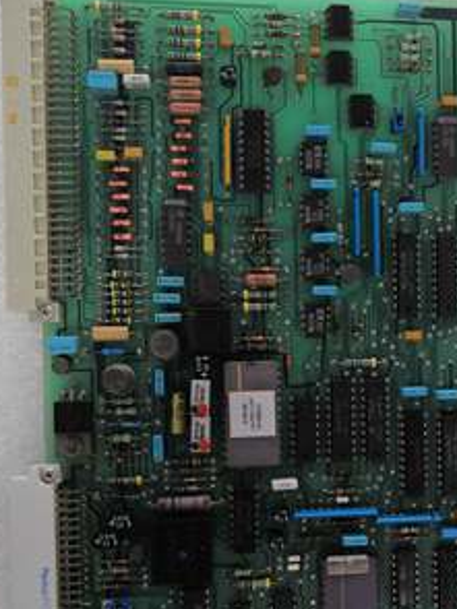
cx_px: 401
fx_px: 969
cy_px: 380
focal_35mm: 55
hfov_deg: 25.8
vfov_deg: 34.8
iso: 160
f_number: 1.8
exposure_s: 1/50
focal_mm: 3.95
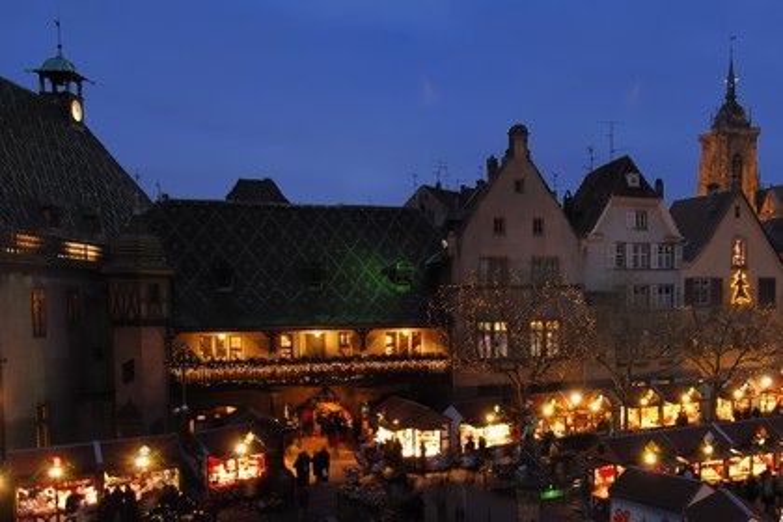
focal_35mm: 26
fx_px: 555
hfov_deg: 70.4
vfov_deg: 50.4
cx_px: 392
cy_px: 261
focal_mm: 17
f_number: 6.3
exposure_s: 1.1
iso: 100
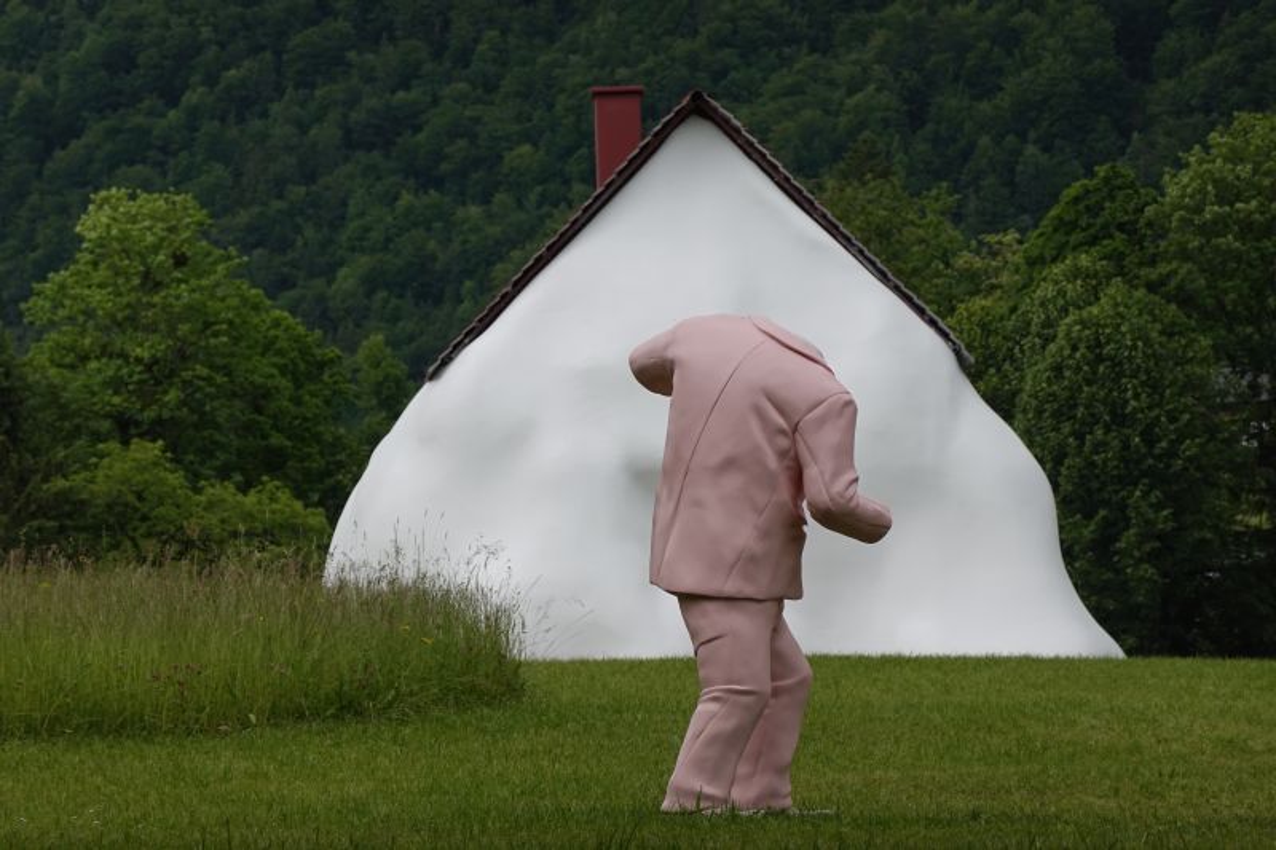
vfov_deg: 7.0
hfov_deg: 10.4
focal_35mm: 197
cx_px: 638
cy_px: 425
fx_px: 6981
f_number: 4.5
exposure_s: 1/800
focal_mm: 71.03
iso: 125
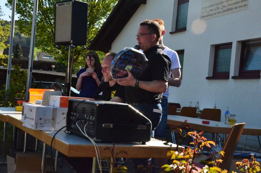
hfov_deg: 29.9
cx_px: 130
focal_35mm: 68
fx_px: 488
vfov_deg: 20.1
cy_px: 86
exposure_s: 1/2000
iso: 6400
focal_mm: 45
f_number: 14
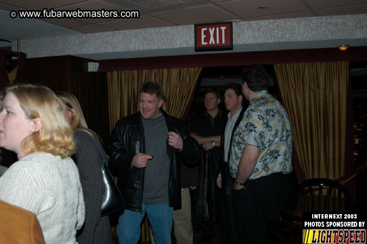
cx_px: 184
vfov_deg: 36.8
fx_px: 367
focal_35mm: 36
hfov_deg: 53.2
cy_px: 122
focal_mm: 24
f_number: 5
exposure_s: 1/60
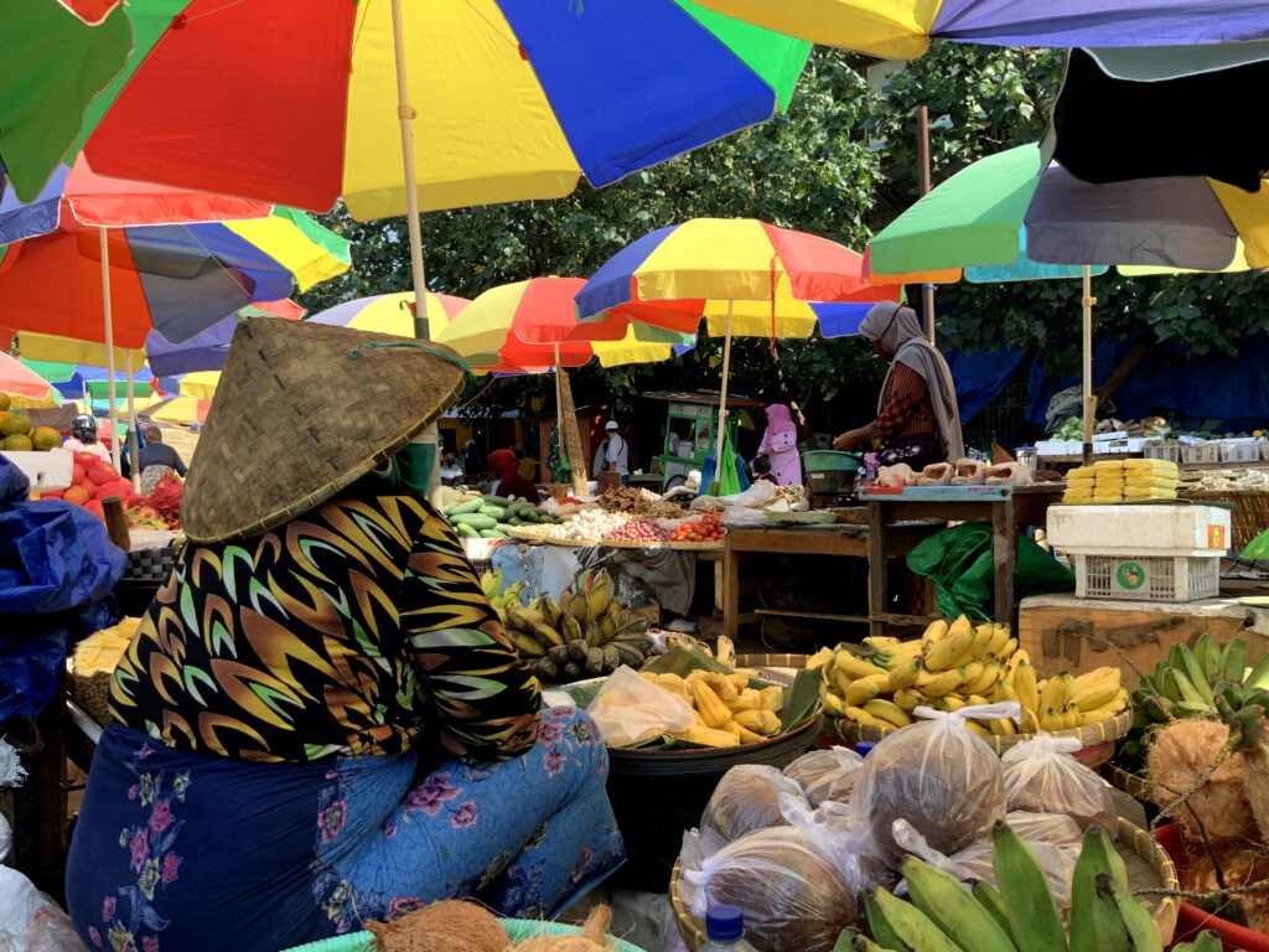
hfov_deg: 61.7
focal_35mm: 29
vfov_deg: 48.2
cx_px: 634
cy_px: 476
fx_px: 1063
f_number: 1.8
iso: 16
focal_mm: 3
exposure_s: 1/486
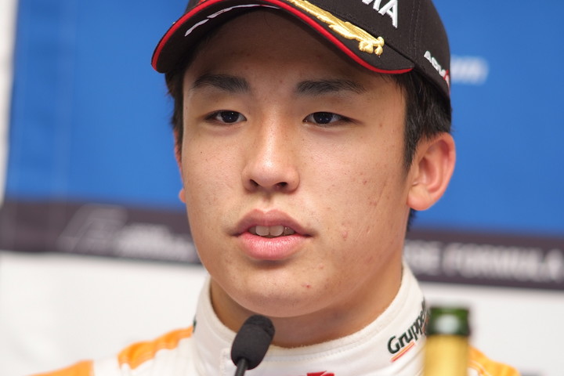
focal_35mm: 270
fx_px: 4230
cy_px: 188
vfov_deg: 5.1
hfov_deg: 7.6
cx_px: 282
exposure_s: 1/250
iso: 400
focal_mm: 180
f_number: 2.8
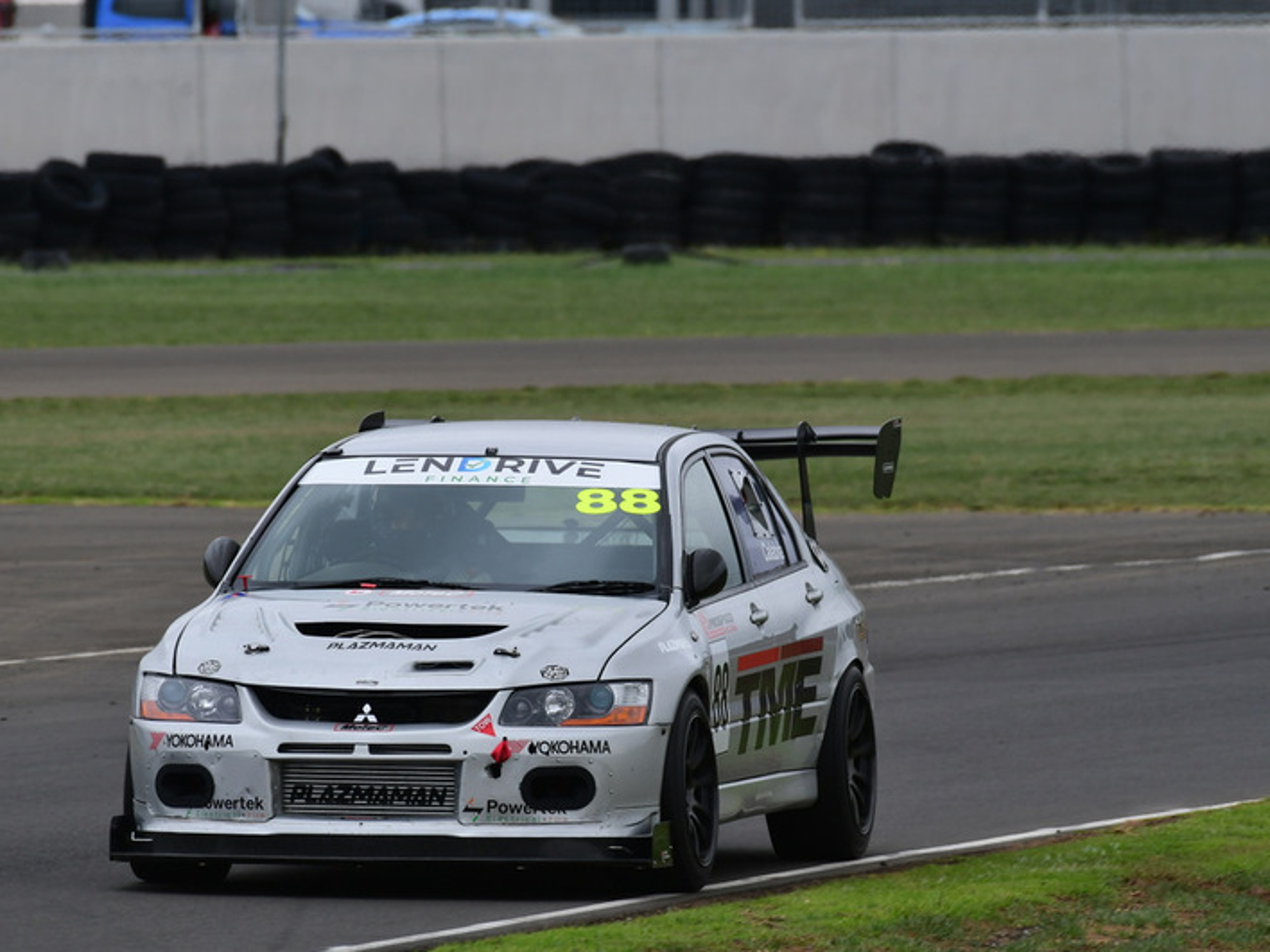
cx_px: 567
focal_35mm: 782
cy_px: 475
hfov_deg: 2.5
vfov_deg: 1.9
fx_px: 28690
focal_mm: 480
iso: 400
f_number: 10
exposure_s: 1/640
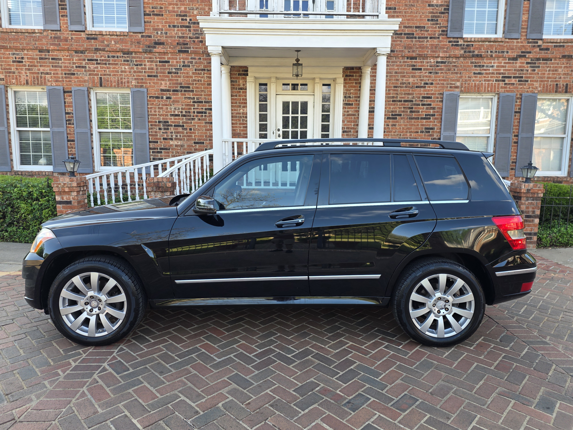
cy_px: 215
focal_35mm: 23
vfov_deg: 58.9
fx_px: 381
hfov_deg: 73.9
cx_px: 286
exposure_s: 1/180
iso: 32
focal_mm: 6.25
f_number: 1.7
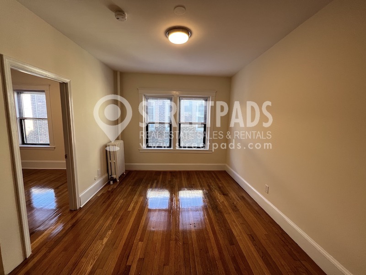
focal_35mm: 13
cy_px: 138
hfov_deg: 106.2
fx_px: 137
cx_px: 183
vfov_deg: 89.9
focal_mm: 1.57
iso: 160
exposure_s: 1/120
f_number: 1.8
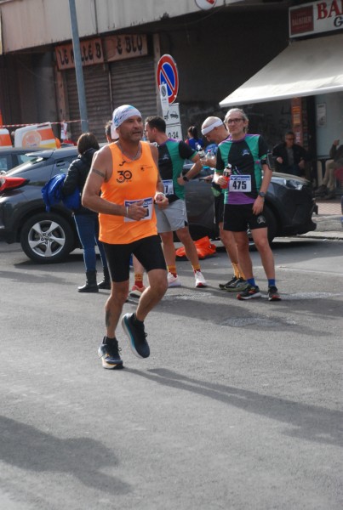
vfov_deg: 19.4
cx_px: 172
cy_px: 255
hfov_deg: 13.1
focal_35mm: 105
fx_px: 1493
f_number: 5.6
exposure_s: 1/1000
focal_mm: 70
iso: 1000
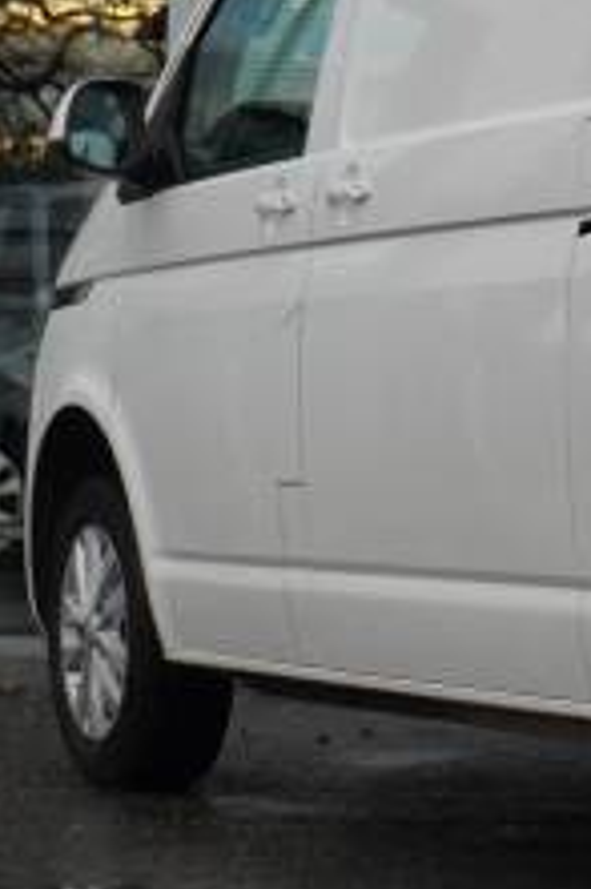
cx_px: 1118
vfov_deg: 11.8
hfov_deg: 7.6
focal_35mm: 174
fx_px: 4291
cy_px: 330
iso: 400
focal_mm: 40
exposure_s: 1/200
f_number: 5.6
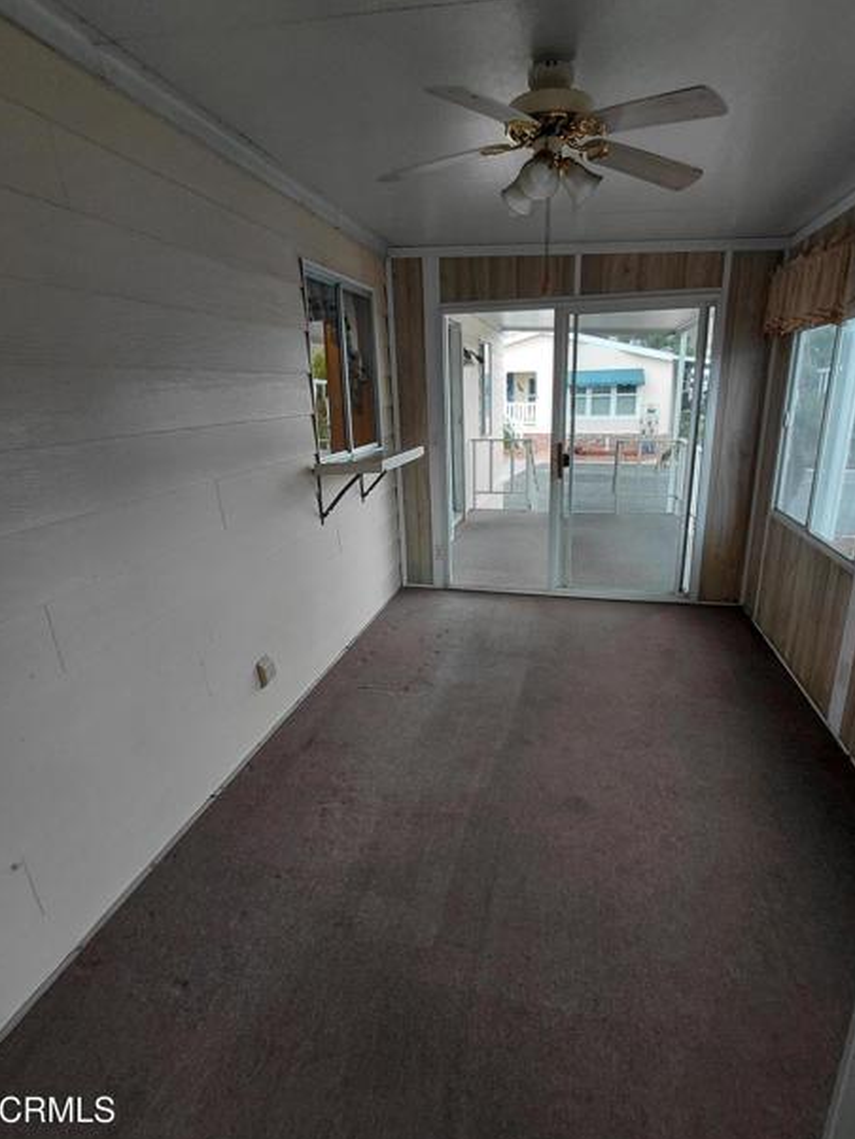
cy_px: 560
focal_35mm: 17
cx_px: 448
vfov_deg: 91.0
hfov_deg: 74.7
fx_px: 559
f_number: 2.2
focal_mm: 1.64
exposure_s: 1/120
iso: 64
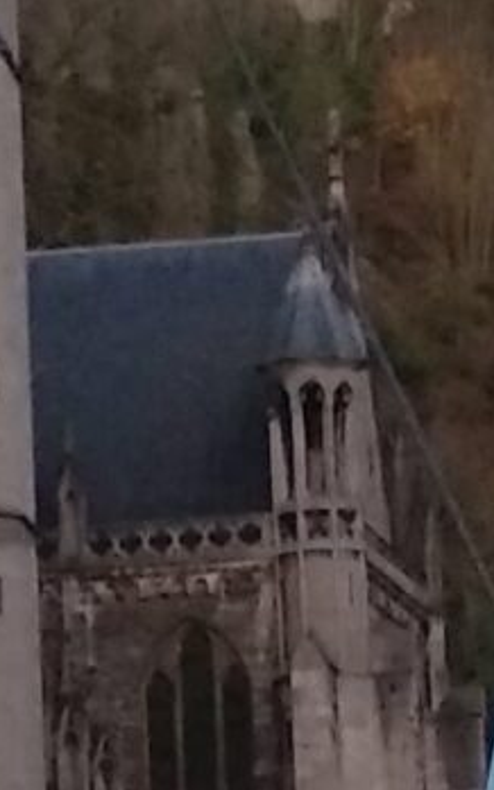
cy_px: 865
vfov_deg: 10.3
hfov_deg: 6.5
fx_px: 4353
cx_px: 170
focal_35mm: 202
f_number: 2.2
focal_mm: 3.83
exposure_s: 1/25
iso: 800
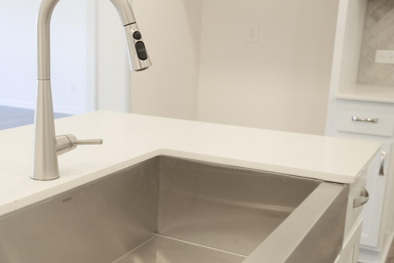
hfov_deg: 41.6
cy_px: 157
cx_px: 148
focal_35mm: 47
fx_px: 514
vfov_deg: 28.6
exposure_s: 1/60
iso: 400
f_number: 2.8
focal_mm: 18
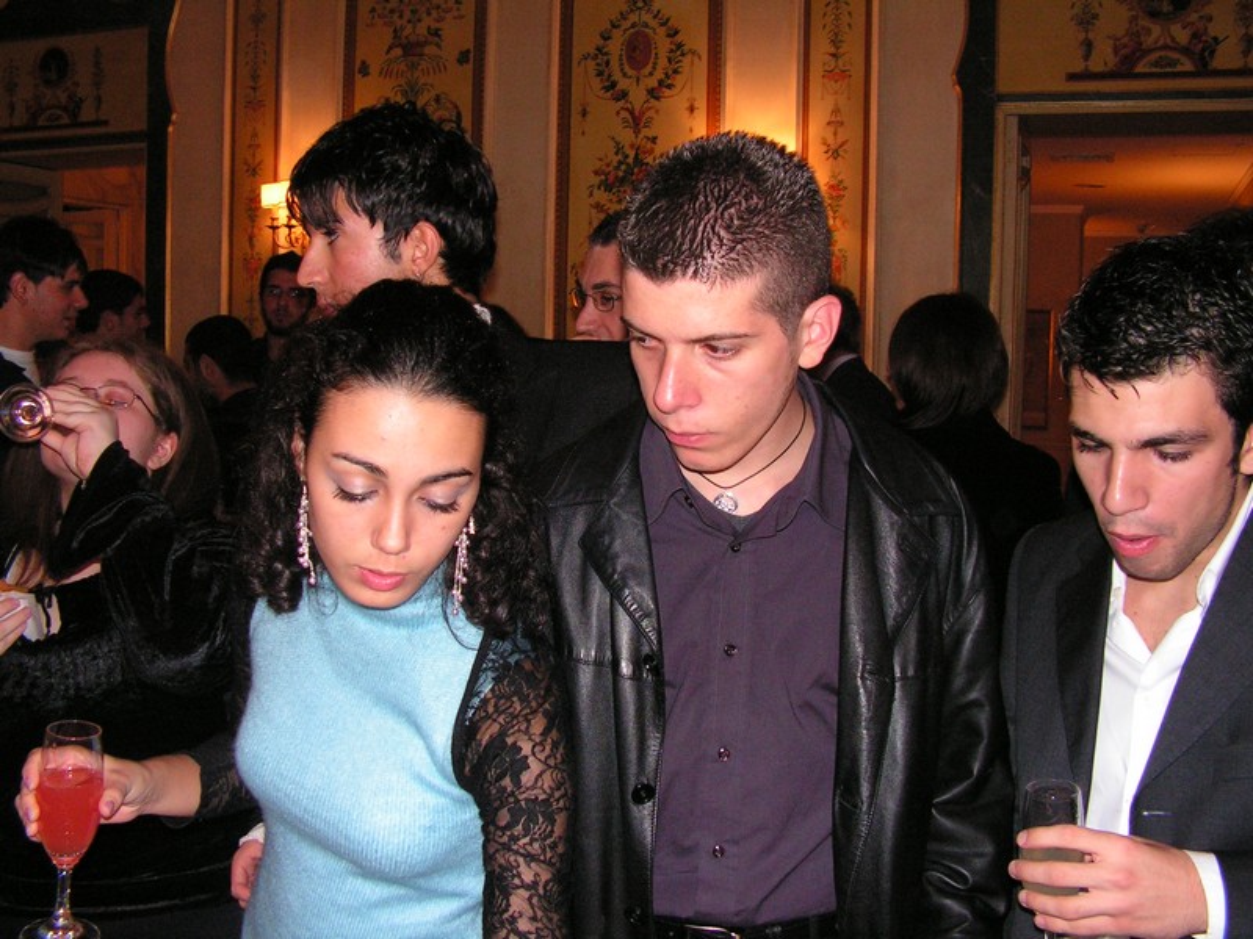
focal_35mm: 36
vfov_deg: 39.7
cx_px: 626
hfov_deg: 51.4
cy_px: 470
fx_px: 1303
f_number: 3.2
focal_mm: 6
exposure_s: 1/40
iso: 200
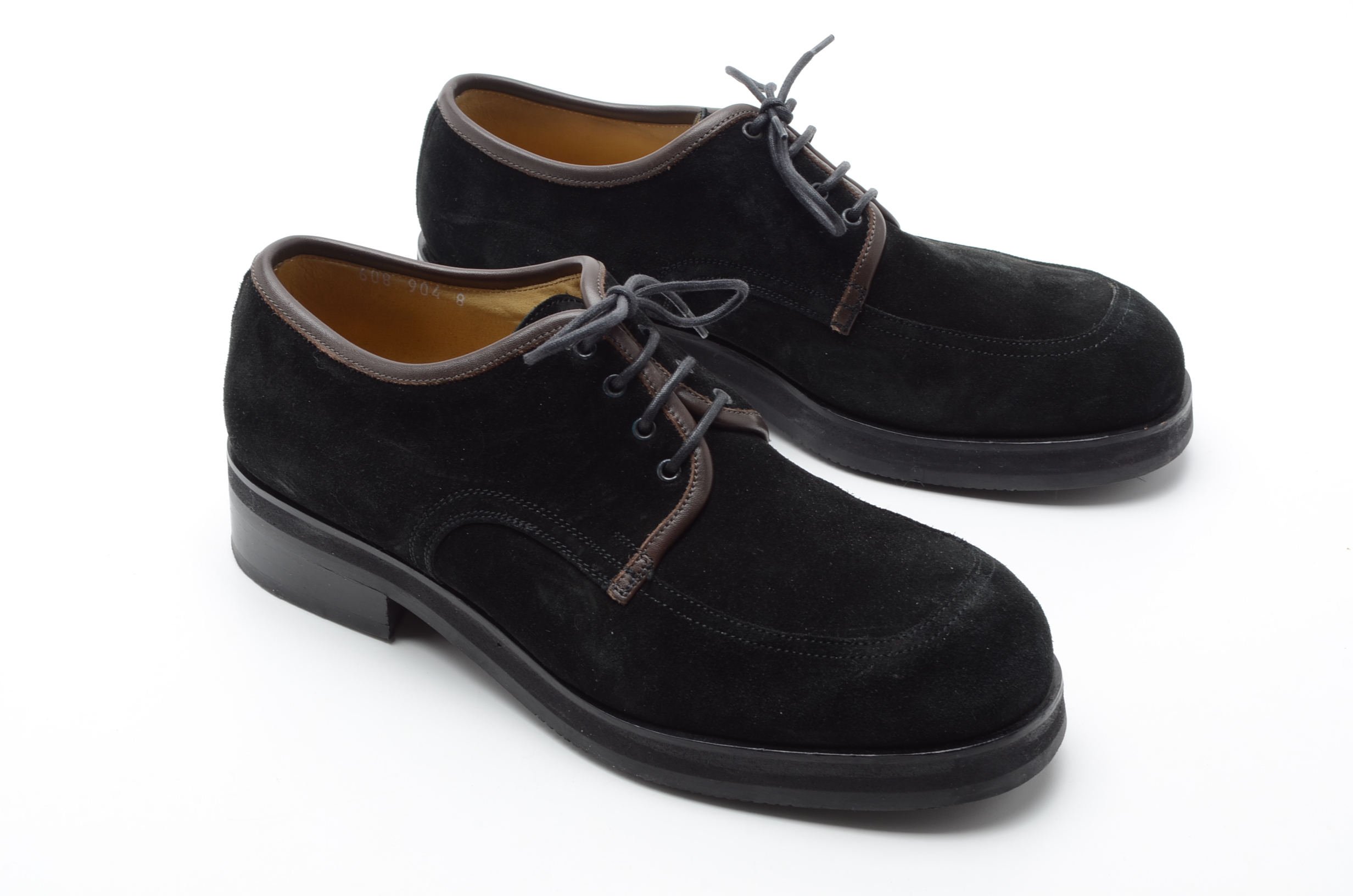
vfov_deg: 19.6
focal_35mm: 69
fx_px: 2588
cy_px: 448
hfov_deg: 29.3
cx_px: 676
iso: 100
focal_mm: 46
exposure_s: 1/100
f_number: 14
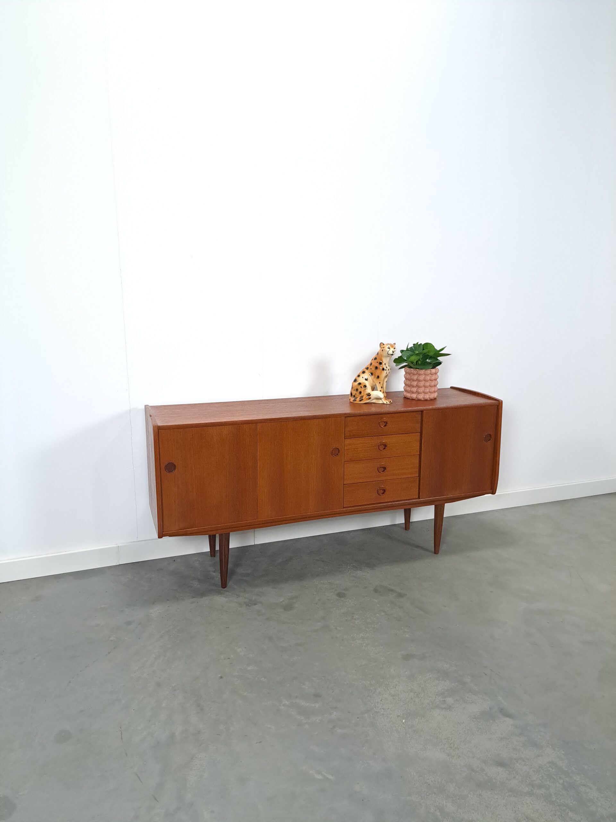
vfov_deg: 71.6
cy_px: 411
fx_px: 569
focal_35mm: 24
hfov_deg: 56.8
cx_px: 308
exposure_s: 1/100
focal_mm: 5.23
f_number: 1.8
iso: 400
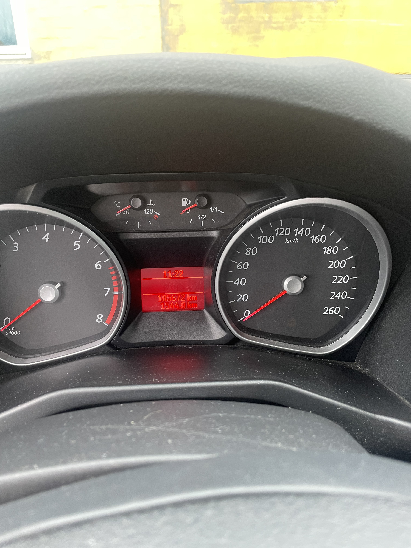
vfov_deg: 67.3
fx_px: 412
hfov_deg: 53.1
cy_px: 274
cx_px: 206
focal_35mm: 26
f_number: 1.6
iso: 400
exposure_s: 1/60
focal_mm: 4.2
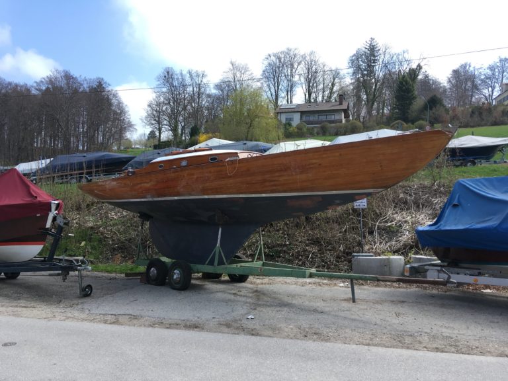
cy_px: 190
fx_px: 426
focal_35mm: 29
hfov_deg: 61.7
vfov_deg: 48.2
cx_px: 254
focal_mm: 4.15
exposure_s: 1/712
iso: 25
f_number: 2.2
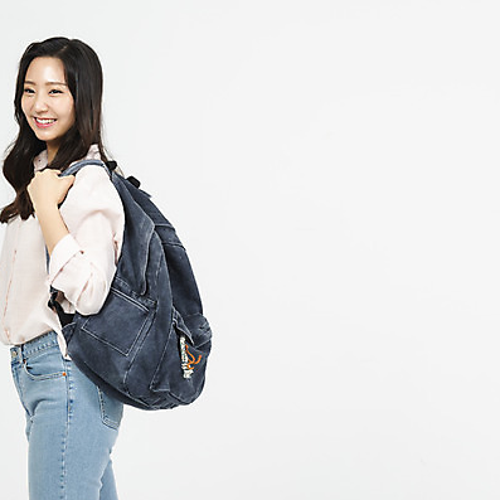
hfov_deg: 11.7
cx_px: 163
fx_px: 2435
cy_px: 251
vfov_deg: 11.7
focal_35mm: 149
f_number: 13
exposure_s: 1/125
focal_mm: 116
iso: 100
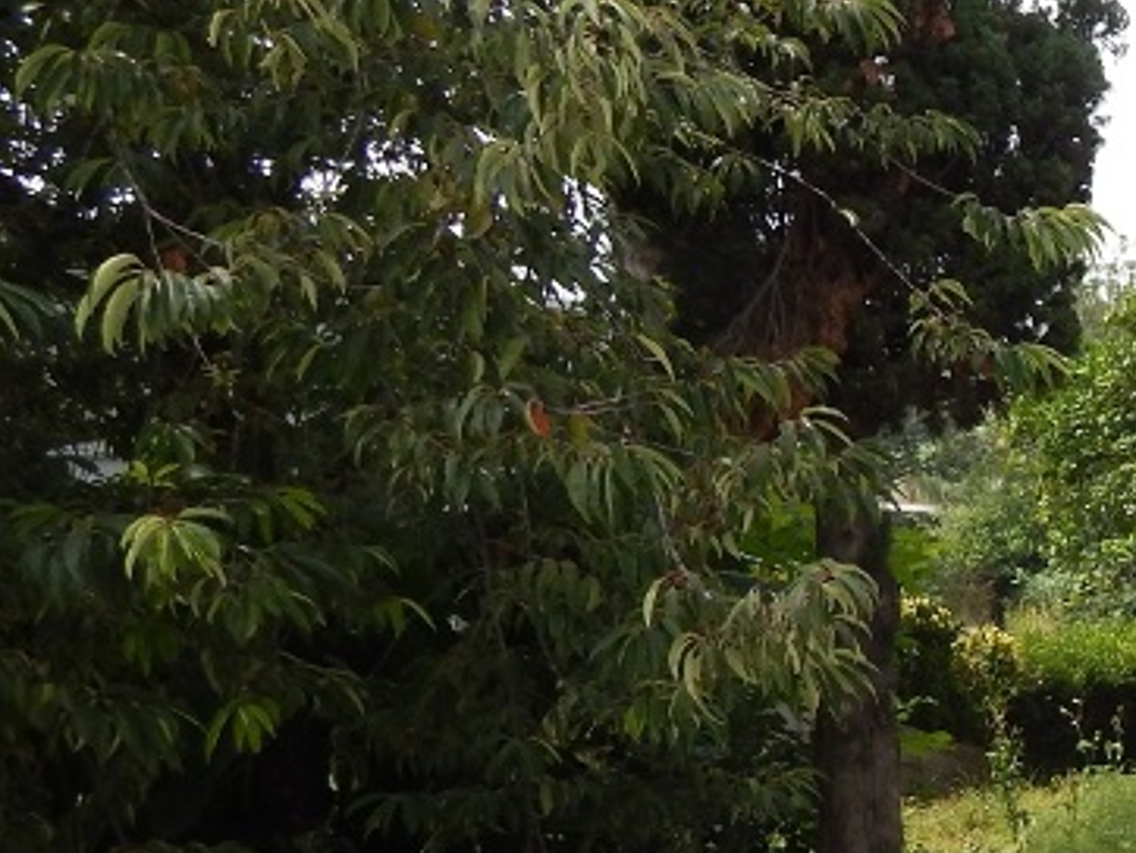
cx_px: 1553
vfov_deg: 22.4
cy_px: 659
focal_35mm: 65
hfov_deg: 25.0
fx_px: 2135
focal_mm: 4
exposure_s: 1/800
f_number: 3
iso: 125
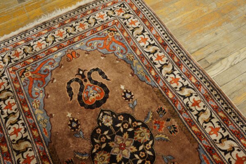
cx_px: 123
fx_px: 205
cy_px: 82
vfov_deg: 43.5
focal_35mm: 30
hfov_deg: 62.0
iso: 1000
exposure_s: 1/60
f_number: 4
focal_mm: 20
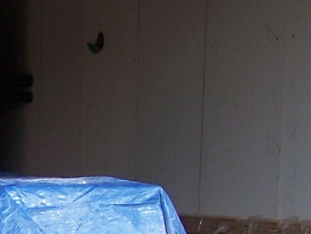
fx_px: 1501
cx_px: -160
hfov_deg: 11.3
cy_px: 265
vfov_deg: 8.8
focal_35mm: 167
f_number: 2.8
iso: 80
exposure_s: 1/250
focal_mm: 6.3
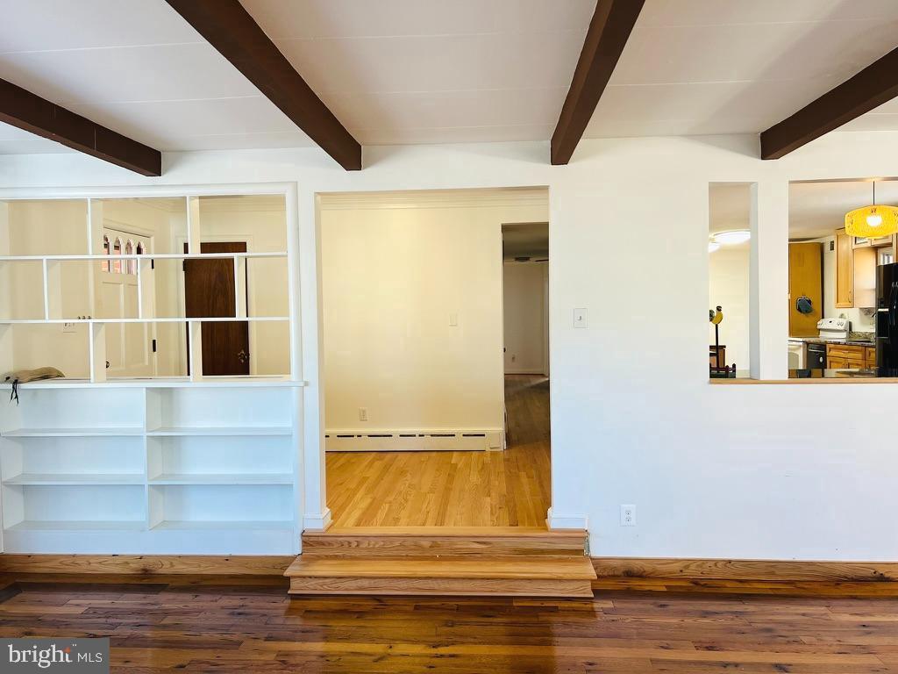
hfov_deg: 67.3
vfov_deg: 53.1
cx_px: 449
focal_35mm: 26
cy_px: 337
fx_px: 674
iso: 125
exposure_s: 1/120
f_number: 1.5
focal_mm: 5.7
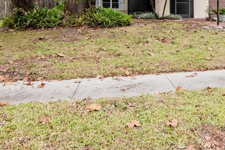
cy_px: -1
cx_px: 169
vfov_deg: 32.1
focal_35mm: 38
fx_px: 238
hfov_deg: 48.5
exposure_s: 1/400
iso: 1000
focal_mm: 11
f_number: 7.1
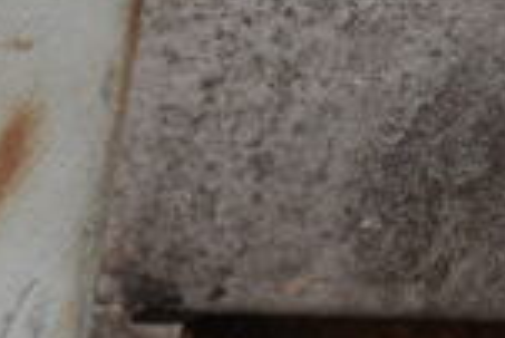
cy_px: 234
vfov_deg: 12.6
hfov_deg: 15.2
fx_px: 1530
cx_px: -498
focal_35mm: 109
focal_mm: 18
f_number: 4.5
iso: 100
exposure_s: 1/80
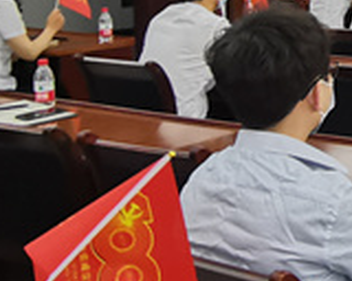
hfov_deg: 17.2
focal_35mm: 83
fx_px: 865
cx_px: 691
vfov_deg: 17.8
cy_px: -33
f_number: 2.2
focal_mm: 2.26
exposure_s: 1/100
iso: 100
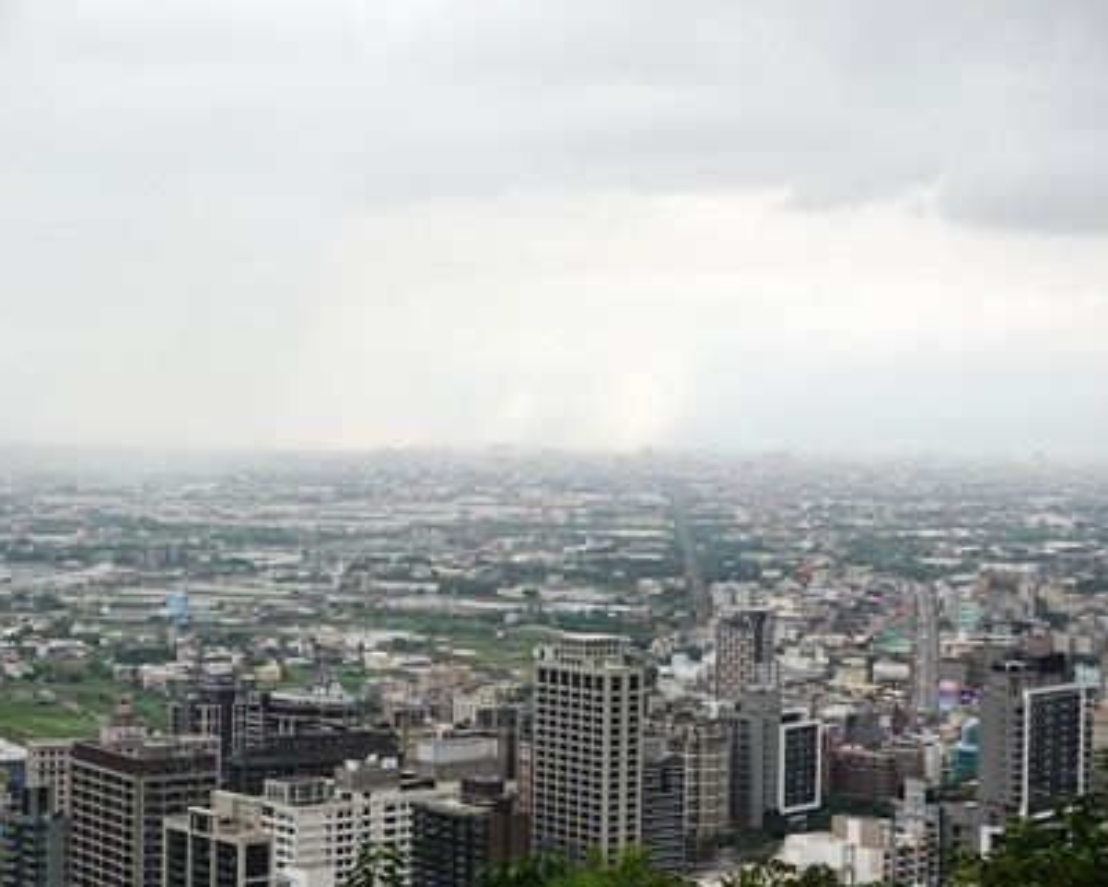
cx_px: 401
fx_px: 2394
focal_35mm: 73
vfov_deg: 21.0
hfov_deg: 26.0
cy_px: 485
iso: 125
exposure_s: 1/160
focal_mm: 17.88
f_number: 4
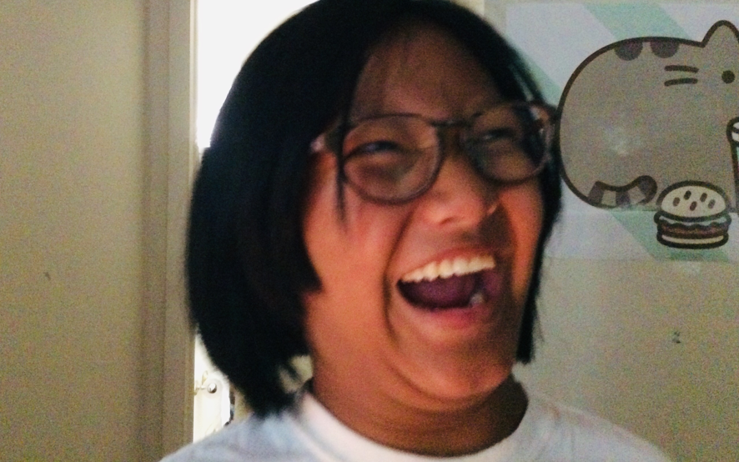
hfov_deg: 56.7
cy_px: 186
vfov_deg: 37.2
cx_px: 370
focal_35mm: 34
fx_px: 685
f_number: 2.4
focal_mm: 3.3
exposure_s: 1/15
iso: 500
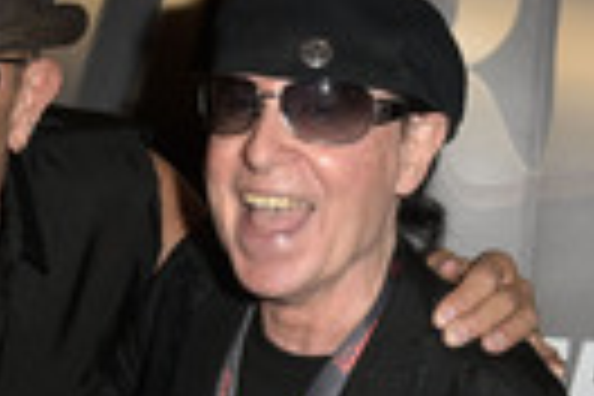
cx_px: 218
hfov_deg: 18.7
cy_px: 342
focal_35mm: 109
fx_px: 1798
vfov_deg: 12.5
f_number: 5
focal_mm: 32
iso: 640
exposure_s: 1/200
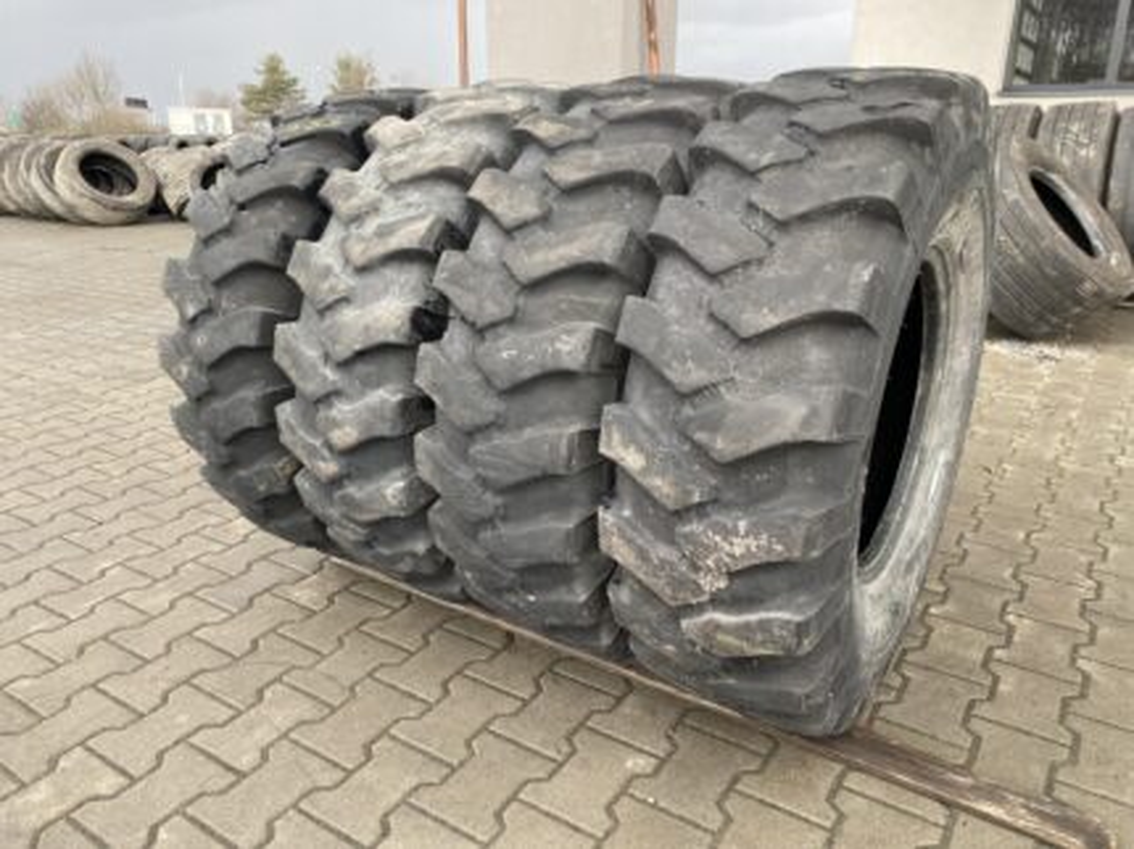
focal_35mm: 26
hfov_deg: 67.3
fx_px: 851
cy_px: 424
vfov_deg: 53.0
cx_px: 567
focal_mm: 4.25
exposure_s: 1/122
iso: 32
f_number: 1.8
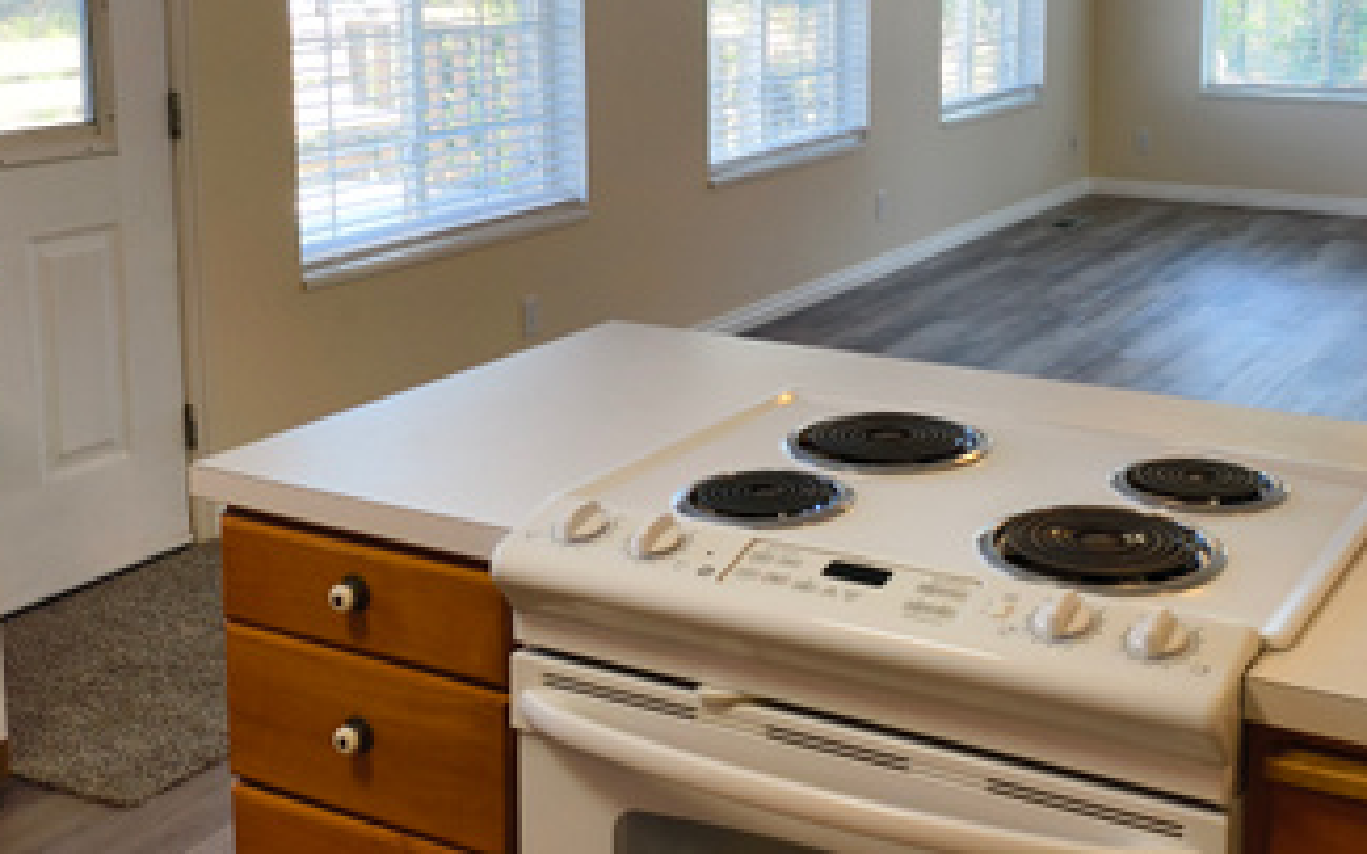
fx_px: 1788
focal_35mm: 48
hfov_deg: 41.3
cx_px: 913
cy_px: 189
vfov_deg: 26.4
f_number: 1.57
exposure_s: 1/120
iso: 72
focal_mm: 6.54
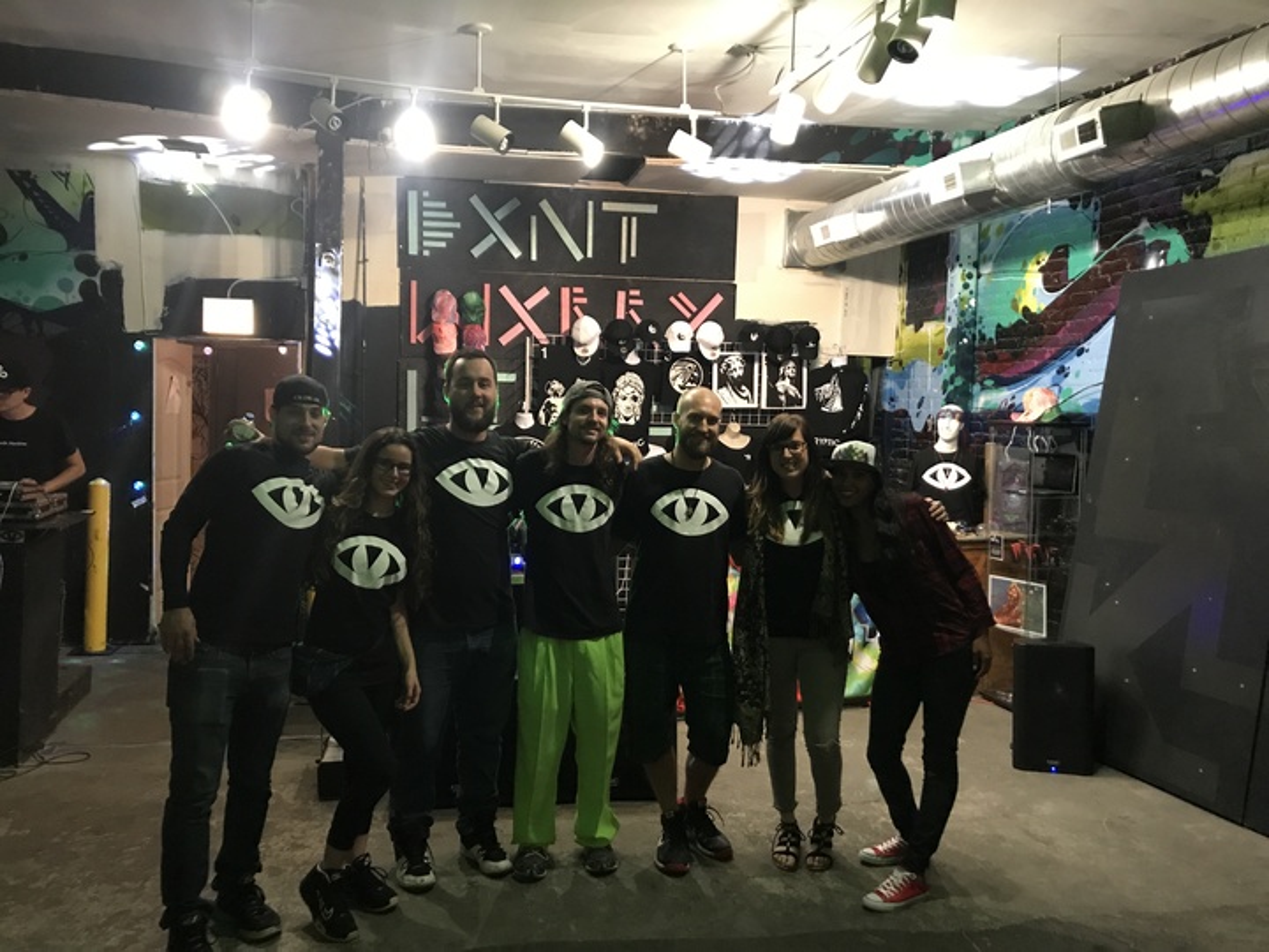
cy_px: 476
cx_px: 634
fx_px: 1026
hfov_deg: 63.4
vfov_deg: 49.7
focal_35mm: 28
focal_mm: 3.99
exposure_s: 1/5
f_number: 1.8
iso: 100
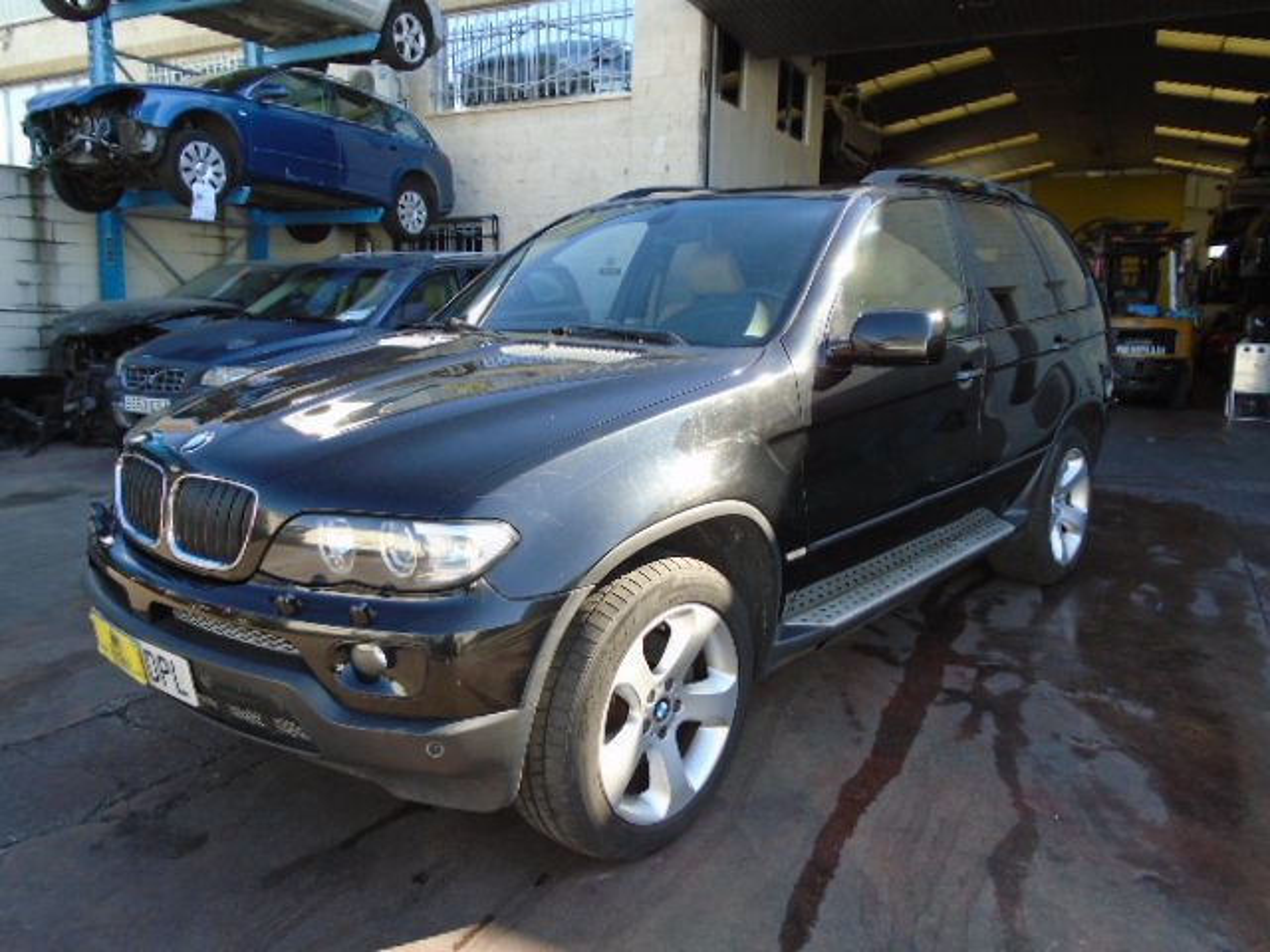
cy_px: 476
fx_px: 954
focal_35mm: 26
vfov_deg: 53.1
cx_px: 635
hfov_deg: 67.3
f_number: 3.2
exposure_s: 1/160
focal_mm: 4.6
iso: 100
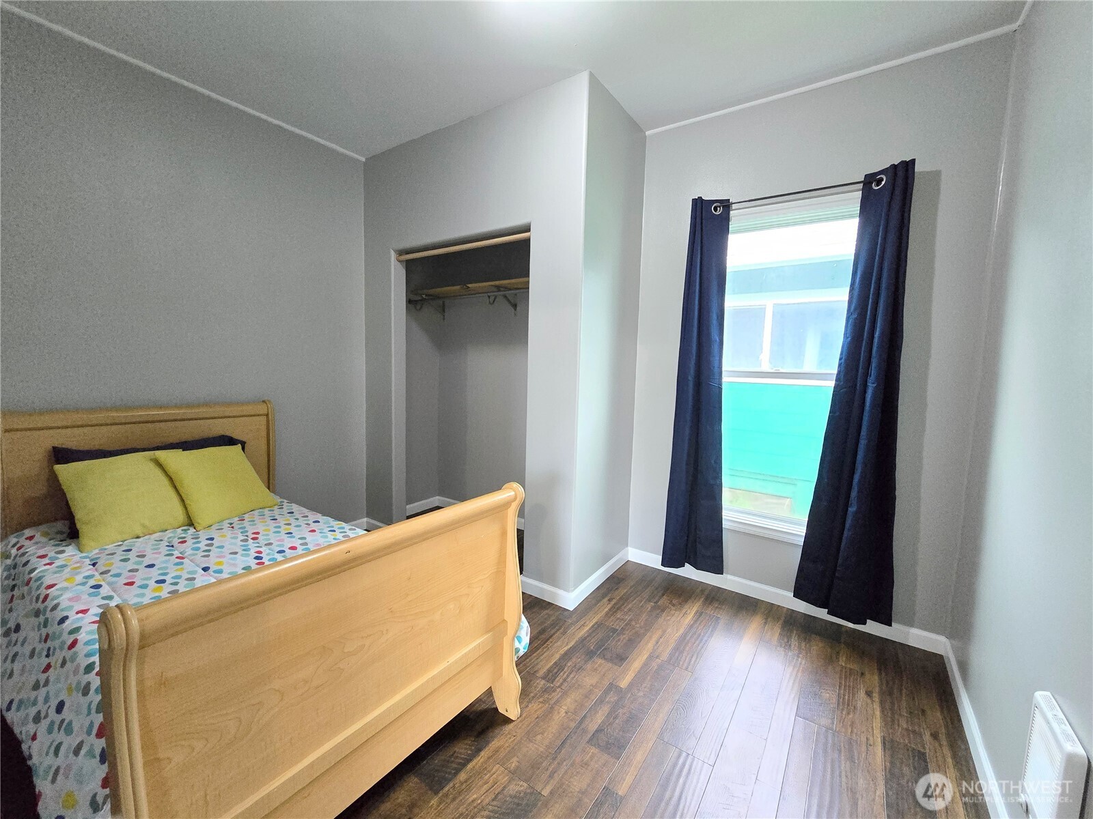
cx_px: 546
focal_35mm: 13
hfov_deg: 106.2
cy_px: 410
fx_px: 410
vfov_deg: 89.9
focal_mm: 2.2
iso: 1250
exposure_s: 1/60
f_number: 2.2
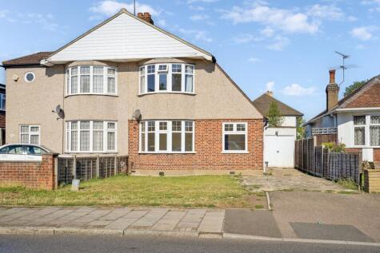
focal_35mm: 35
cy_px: 126
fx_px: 370
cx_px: 190
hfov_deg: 54.4
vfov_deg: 37.9
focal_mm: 35
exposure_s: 1/4000
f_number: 5.6
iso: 640
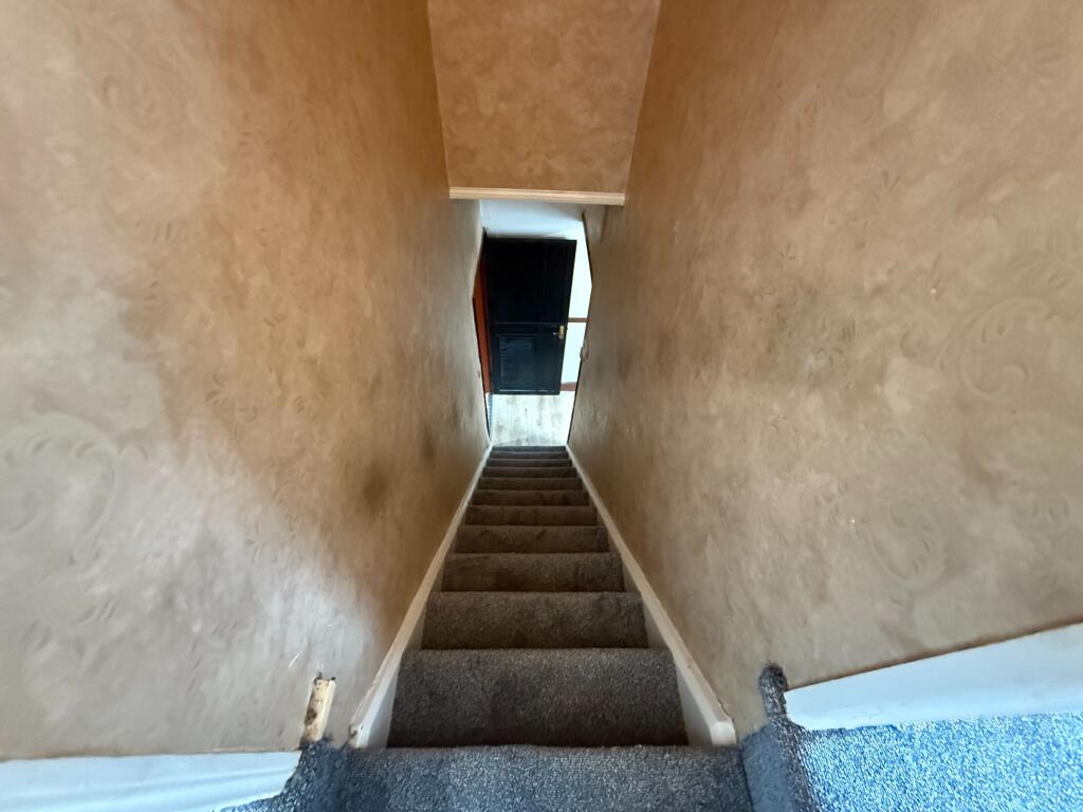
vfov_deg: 85.7
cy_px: 406
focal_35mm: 14
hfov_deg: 102.1
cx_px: 542
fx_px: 438
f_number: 2.2
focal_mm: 2.22
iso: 1250
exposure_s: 1/50
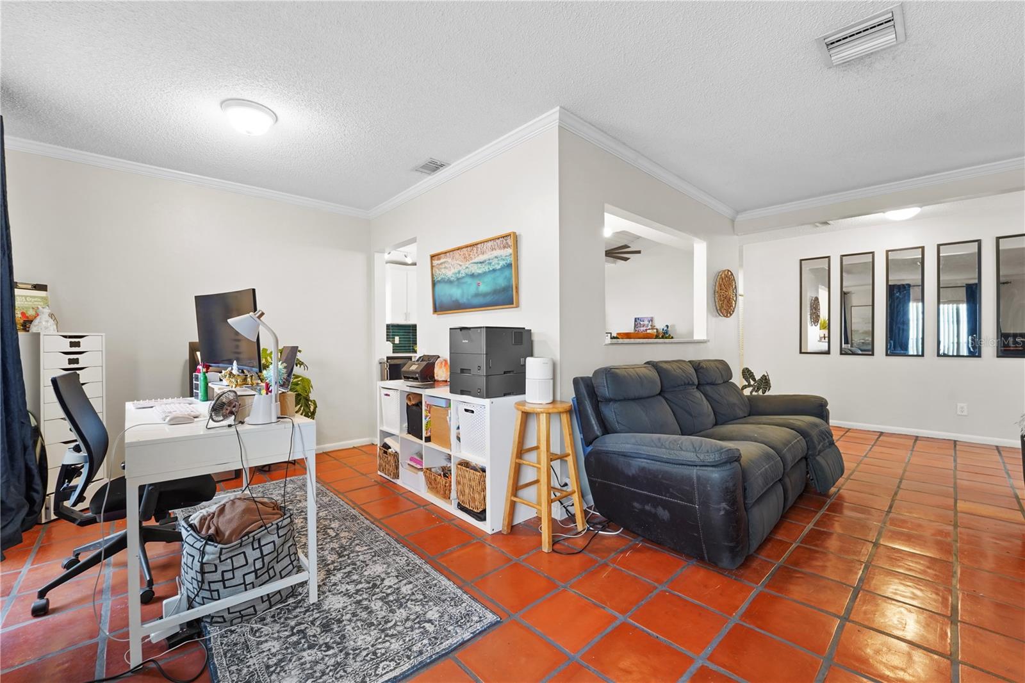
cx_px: 512
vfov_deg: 81.2
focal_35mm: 14
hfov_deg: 104.3
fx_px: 399
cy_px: 342
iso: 640
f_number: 8
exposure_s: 1/5
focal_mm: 14
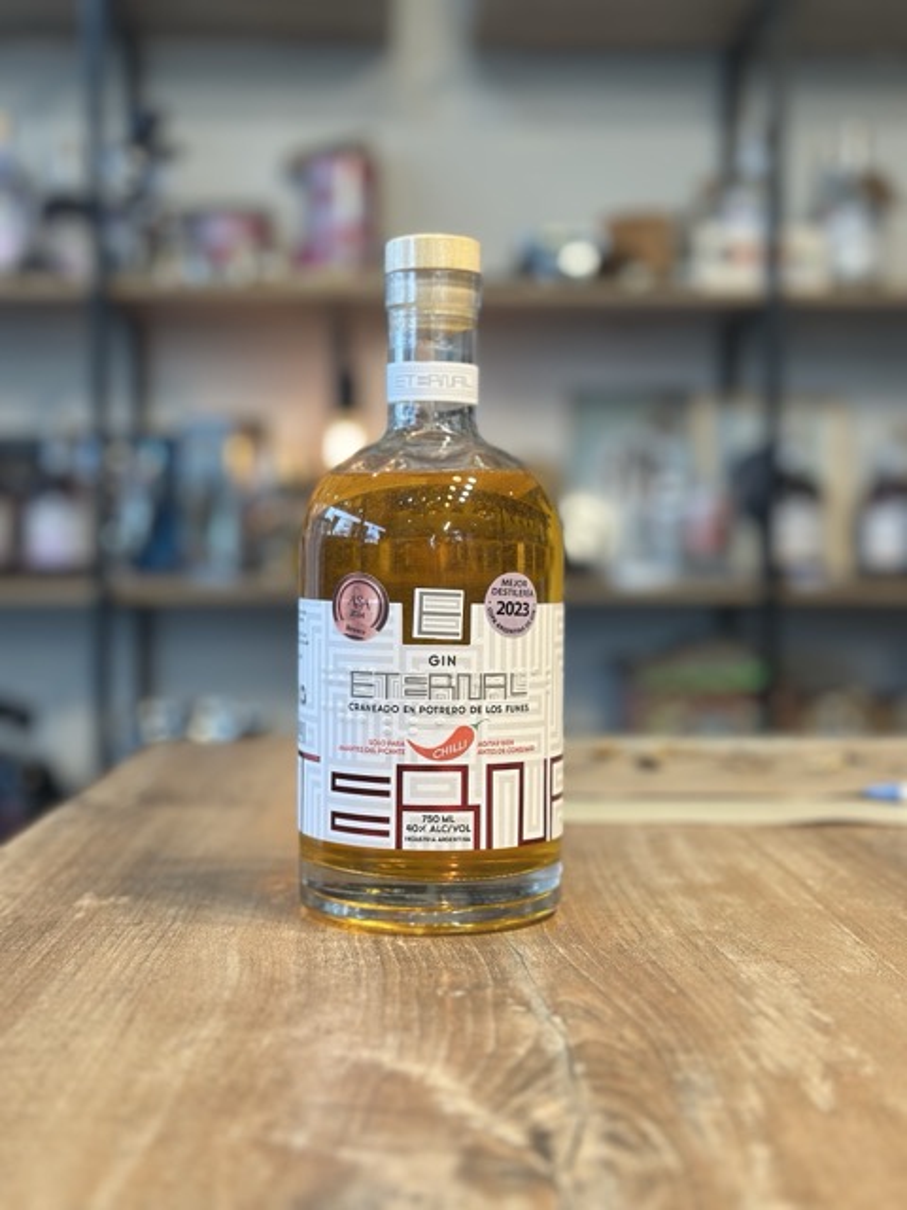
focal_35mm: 48
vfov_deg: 39.7
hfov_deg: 30.3
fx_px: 1677
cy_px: 605
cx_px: 454
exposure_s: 1/50
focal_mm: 6.86
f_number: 1.78
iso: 64
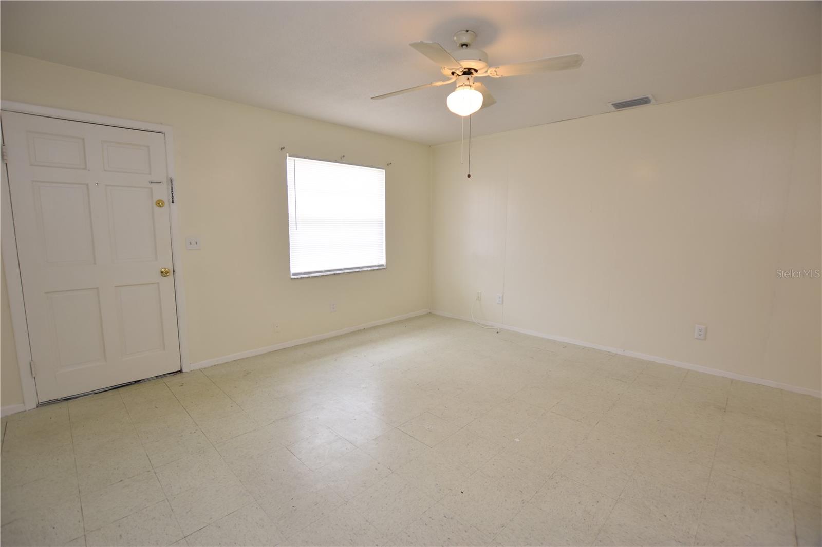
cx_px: 411
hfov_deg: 100.4
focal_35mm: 15
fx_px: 342
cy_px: 274
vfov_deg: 77.3
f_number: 4
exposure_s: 1/60
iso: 200
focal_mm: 10
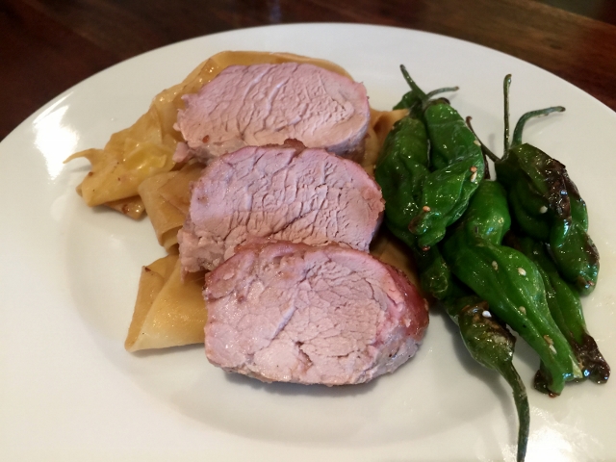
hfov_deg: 61.7
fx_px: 516
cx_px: 308
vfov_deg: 48.2
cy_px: 231
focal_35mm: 29
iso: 64
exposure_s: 1/15
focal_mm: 4.15
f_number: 2.2
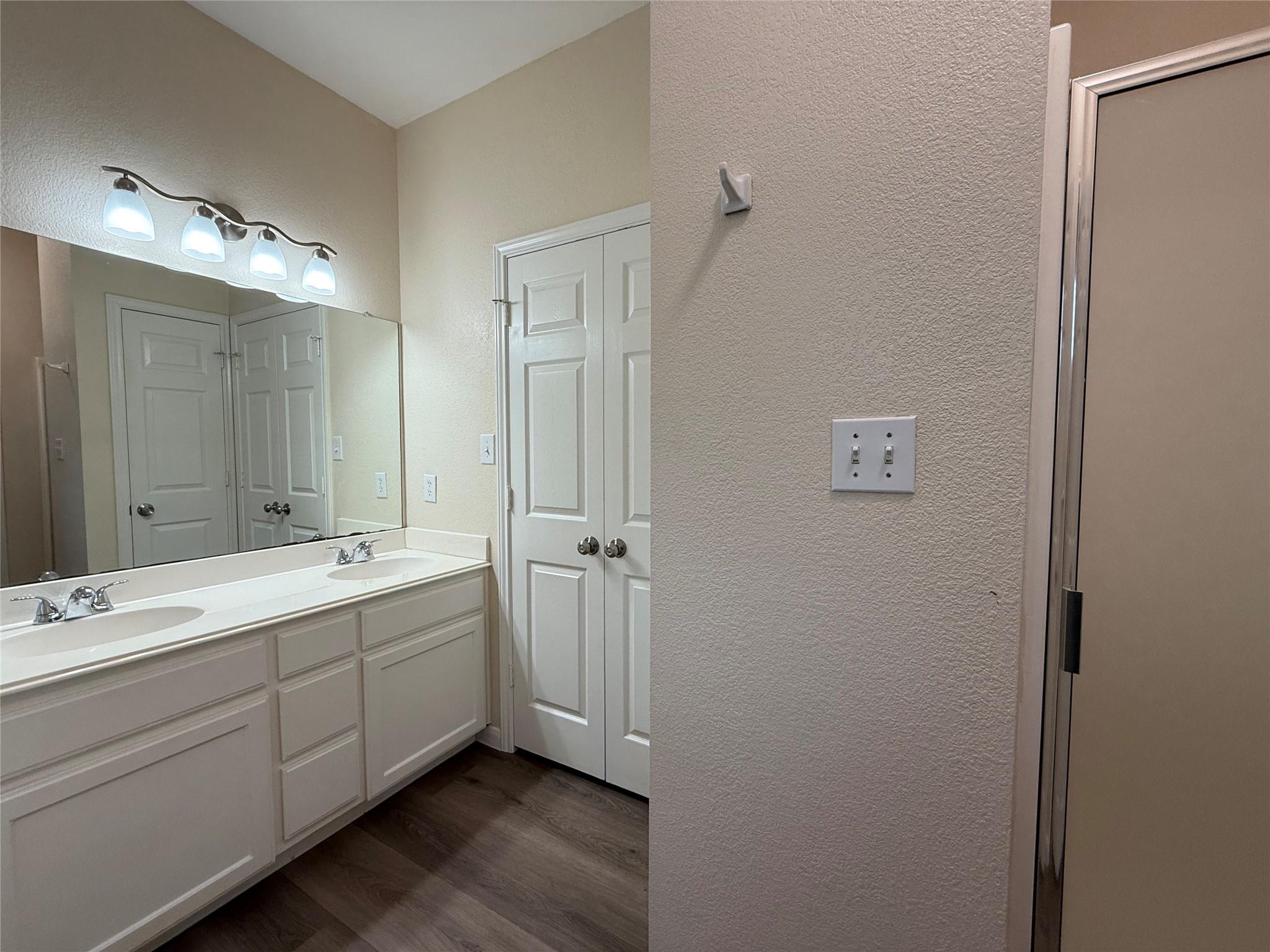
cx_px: 635
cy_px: 476
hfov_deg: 102.1
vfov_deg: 85.7
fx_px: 514
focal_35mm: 14
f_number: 2.2
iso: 100
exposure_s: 1/120
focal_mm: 2.22
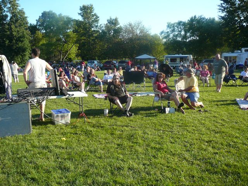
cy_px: 93
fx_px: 251
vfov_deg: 40.7
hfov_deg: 52.6
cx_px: 124
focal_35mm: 35
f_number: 2.8
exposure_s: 1/320
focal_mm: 5.2
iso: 80
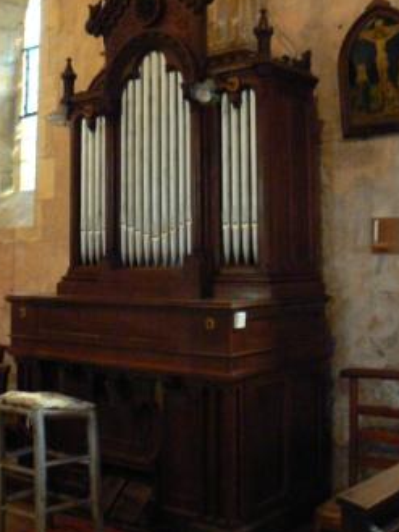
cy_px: 192
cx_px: 194
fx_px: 753
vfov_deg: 38.6
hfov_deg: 29.7
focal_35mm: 49
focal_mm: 6
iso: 400
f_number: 2.8
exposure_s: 1/8
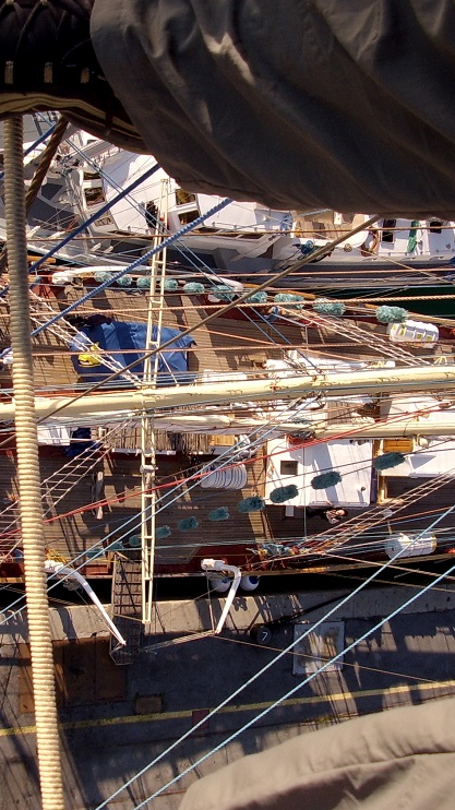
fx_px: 944
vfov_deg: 46.4
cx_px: 115
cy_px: 406
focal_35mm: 44
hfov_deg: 26.7
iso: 71
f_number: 4.1
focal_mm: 5.8
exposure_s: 1/458
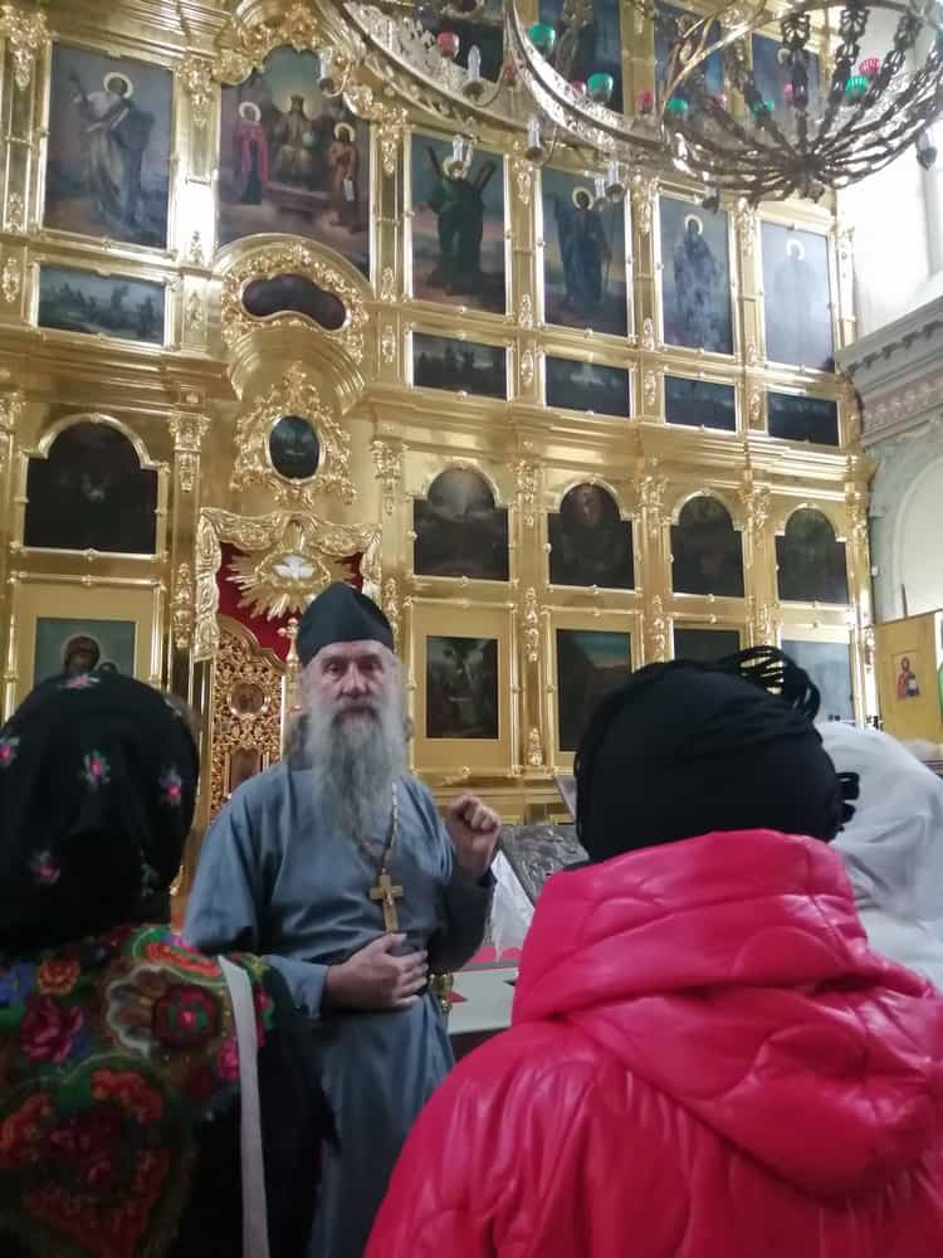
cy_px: 629
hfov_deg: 53.1
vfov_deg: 67.3
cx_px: 472
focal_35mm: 26
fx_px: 944
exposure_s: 1/50
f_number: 1.8
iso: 500
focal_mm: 3.6
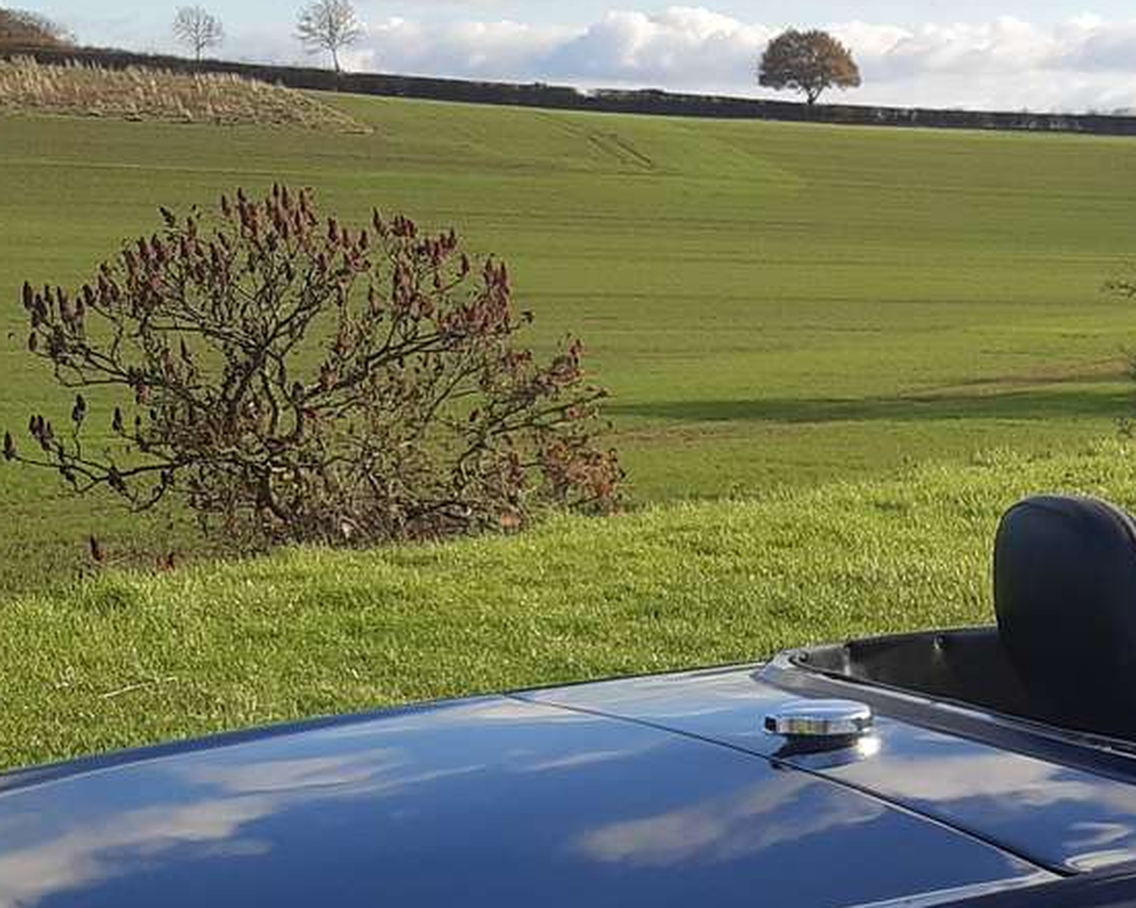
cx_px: 1441
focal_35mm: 92
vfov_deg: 16.5
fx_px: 3092
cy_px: 776
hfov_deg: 19.4
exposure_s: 1/1266
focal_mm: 3.92
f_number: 1.7
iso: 40
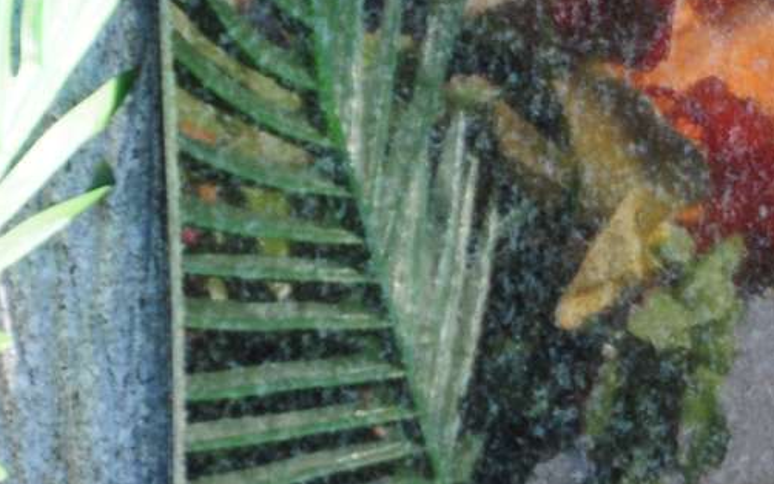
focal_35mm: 847
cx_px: 1573
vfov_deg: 1.6
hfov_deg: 2.5
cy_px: -416
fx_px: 17871
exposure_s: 1/125
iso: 200
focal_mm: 130
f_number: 7.1
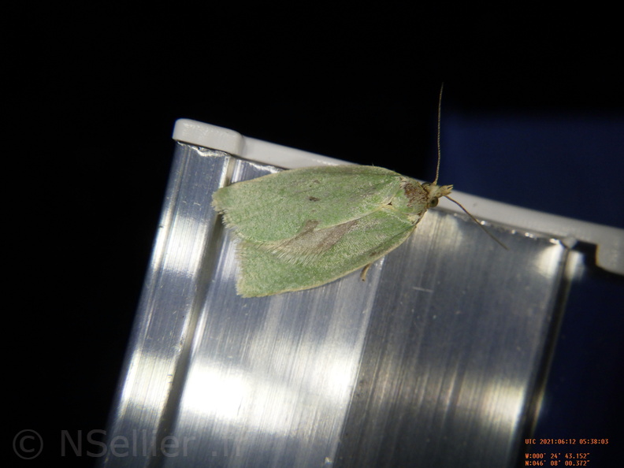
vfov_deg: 41.8
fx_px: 613
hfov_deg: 54.0
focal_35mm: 34
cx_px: 312
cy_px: 234
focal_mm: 6.1
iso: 250
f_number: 4.6
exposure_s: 1/4000
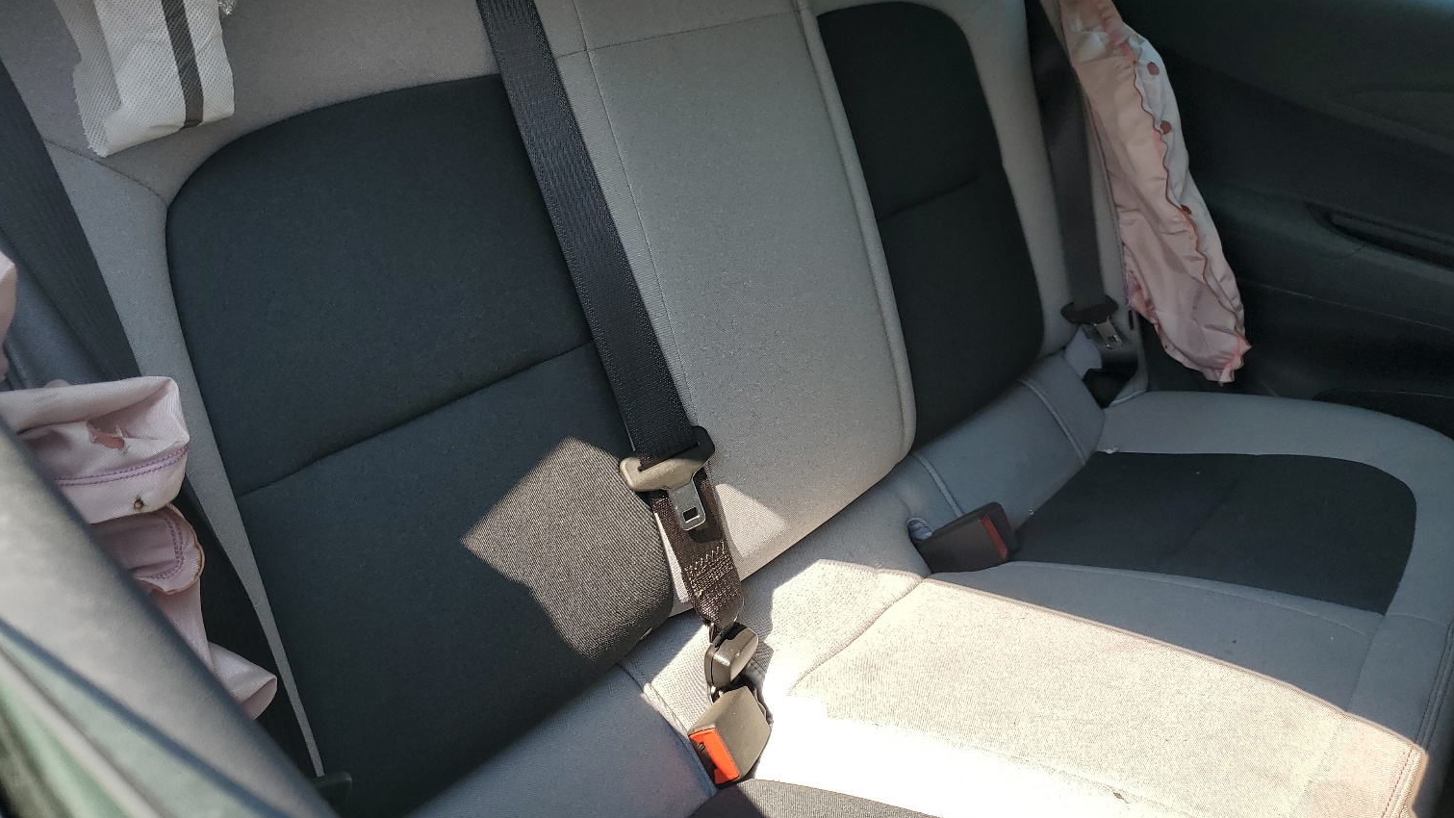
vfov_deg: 38.8
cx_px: 713
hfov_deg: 64.3
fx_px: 1157
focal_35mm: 30
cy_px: 320
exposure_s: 1/1000
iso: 50
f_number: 1.5
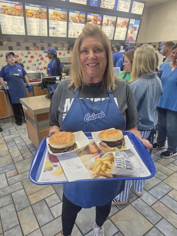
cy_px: 118
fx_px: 157
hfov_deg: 58.9
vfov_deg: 73.9
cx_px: 88
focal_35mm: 23
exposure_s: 1/120
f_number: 1.7
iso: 100
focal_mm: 6.3
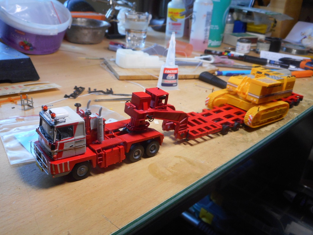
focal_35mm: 34
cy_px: 118
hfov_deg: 54.0
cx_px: 156
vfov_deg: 41.8
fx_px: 307
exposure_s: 1/30
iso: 220
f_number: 4.2
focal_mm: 6
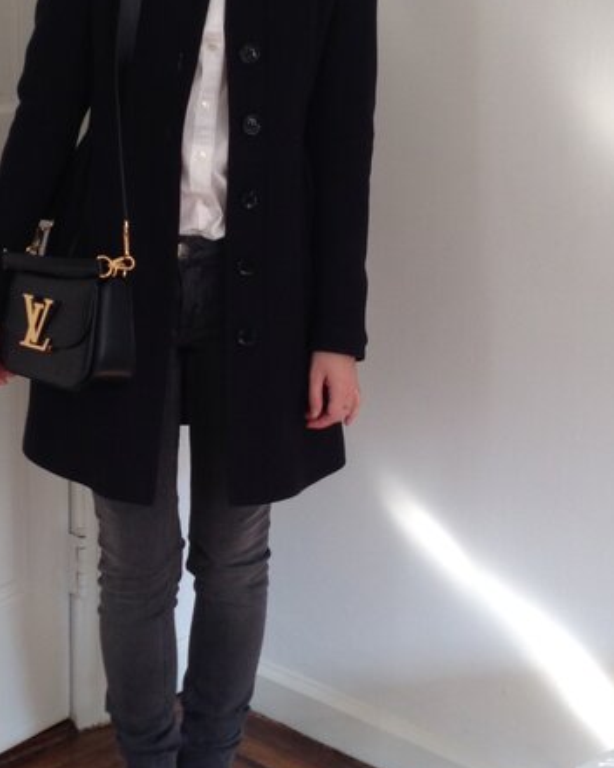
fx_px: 1794
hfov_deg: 19.3
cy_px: 335
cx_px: 173
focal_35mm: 79
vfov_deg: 24.1
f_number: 2.4
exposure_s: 1/30
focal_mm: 4.12
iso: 50
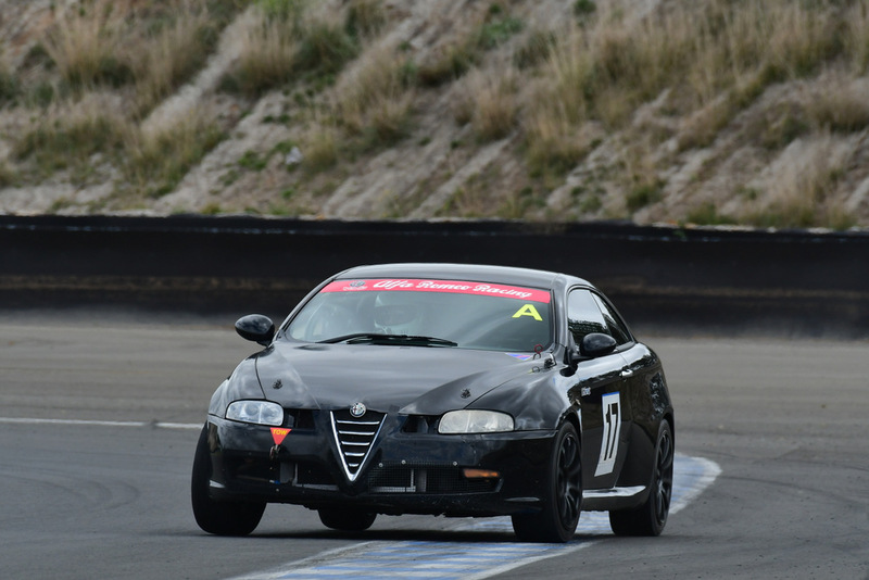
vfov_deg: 1.8
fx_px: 18110
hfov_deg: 2.7
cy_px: 290
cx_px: 434
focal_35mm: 750
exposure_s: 1/640
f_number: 10
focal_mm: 500
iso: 500
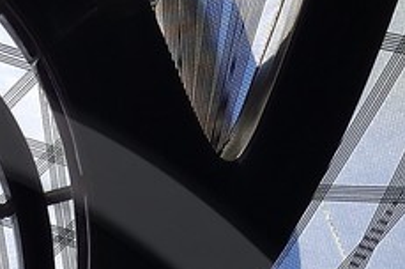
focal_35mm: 98
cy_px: 784
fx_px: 1101
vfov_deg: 10.4
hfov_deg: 18.0
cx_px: -242
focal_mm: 14
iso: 200
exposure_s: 1/160
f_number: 13
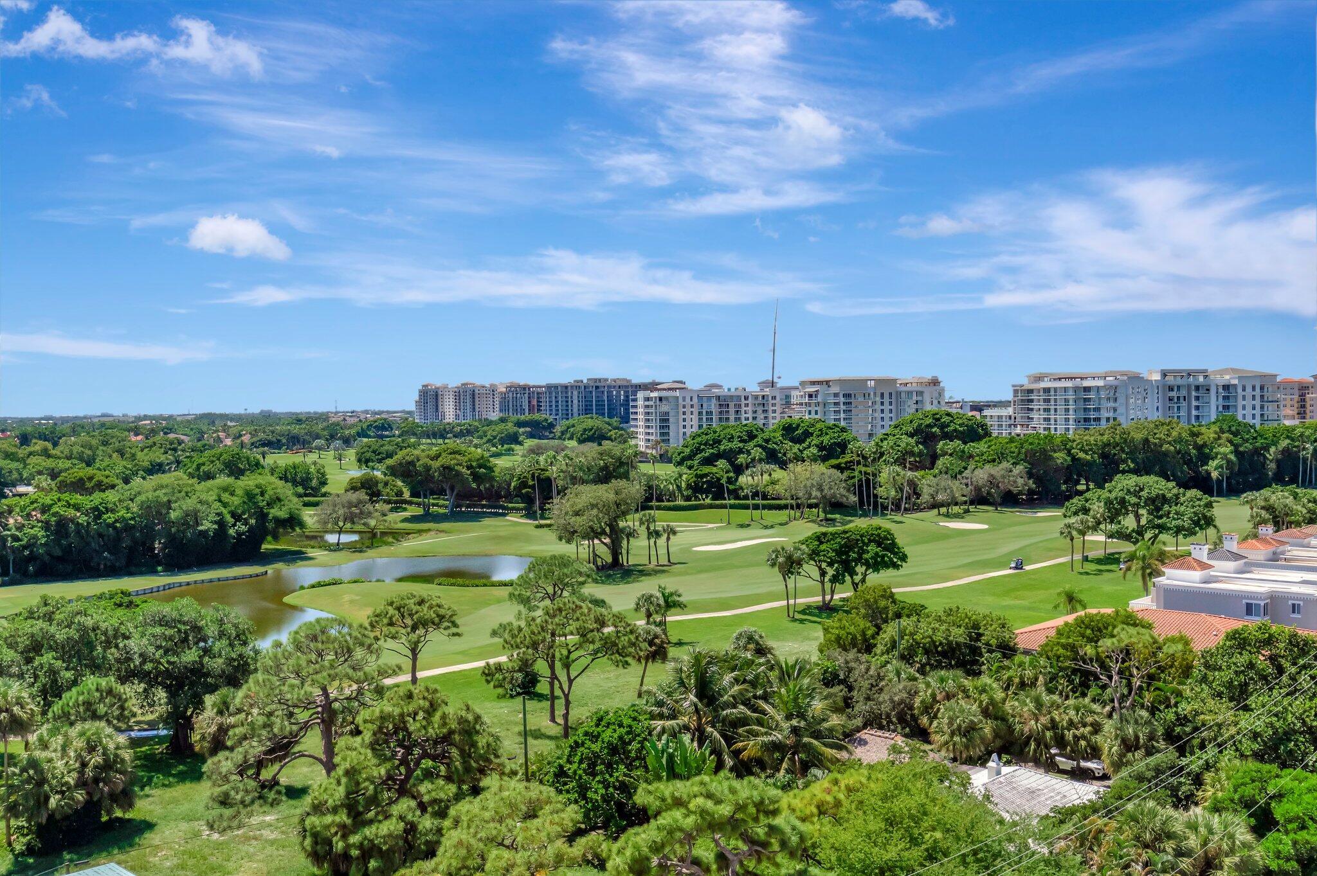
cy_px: 438
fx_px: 1207
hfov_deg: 57.3
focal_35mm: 33
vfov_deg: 39.9
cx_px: 658
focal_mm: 22
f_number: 8
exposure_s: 1/3200
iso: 640
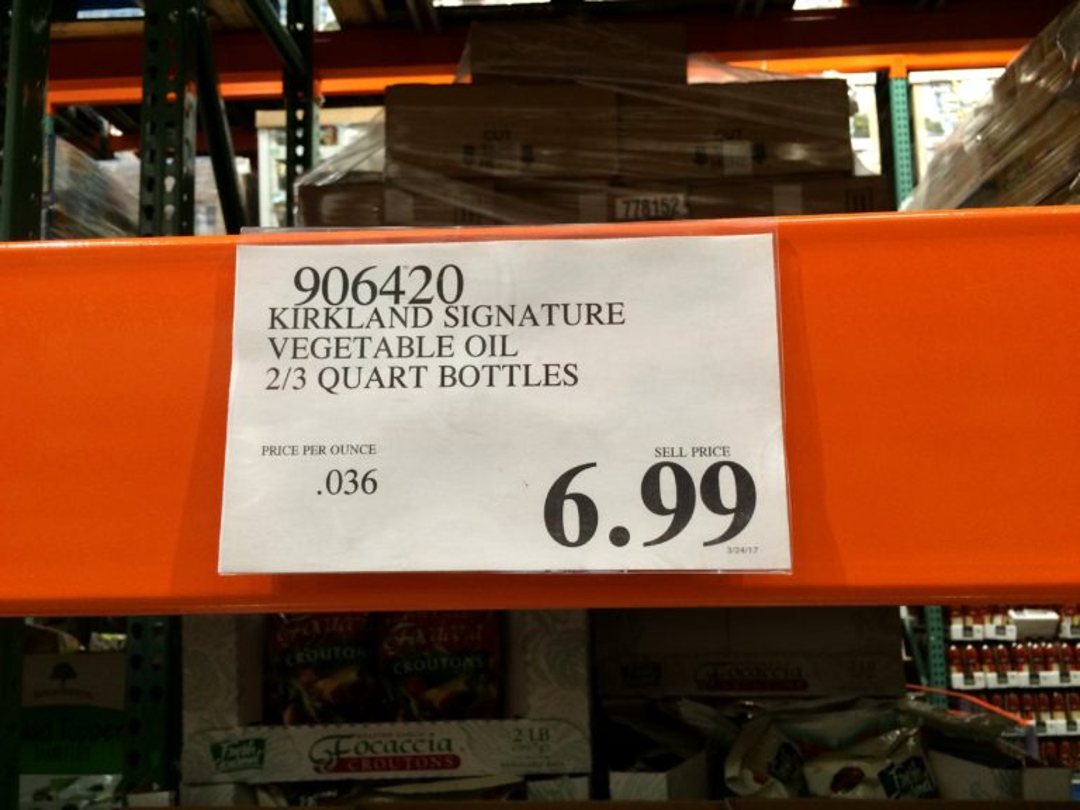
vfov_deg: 48.2
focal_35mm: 29
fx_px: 905
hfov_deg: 61.7
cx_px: 540
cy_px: 405
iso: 100
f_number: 2.2
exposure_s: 1/30
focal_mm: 4.15
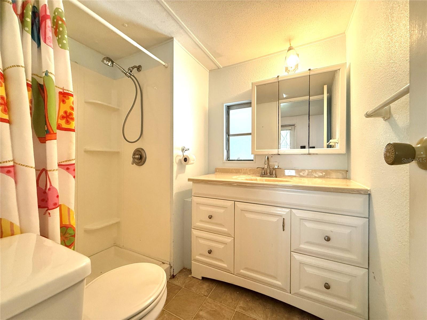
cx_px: 214
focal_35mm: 14
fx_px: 173
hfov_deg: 102.1
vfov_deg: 85.7
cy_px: 160
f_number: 2.2
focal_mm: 2.22
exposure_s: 1/120
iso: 250
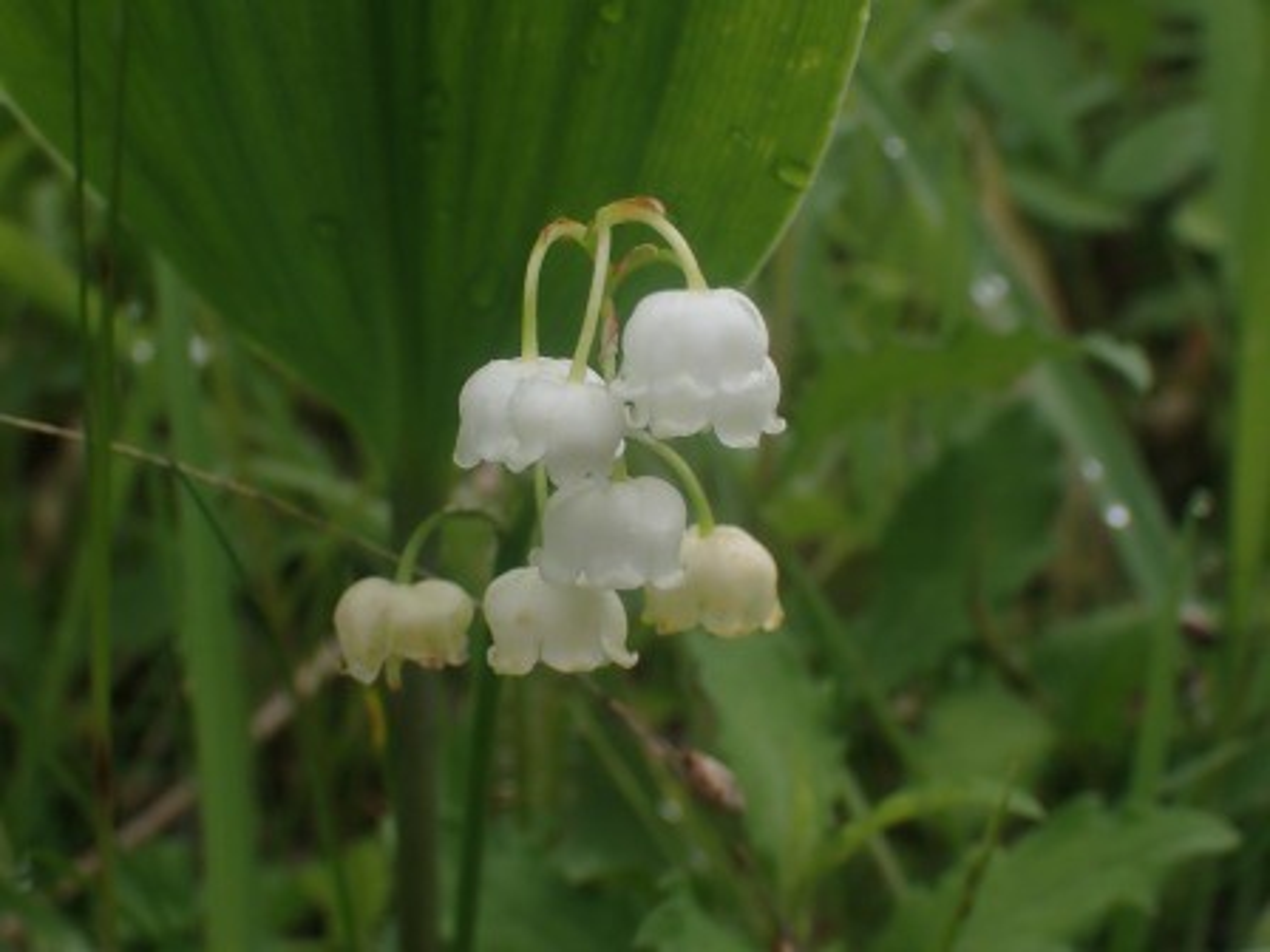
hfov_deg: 33.2
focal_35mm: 58
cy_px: 476
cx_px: 635
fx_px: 2128
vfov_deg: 25.2
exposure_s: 1/320
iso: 100
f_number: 5
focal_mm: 10.35
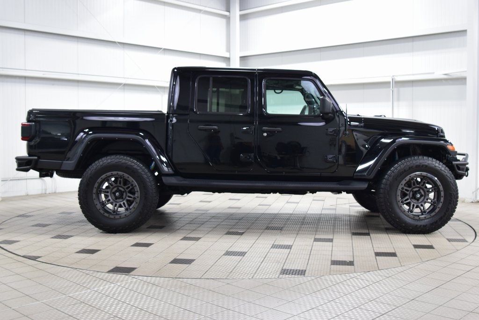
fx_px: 559
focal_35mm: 42
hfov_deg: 46.4
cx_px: 240
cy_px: 160
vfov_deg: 31.9
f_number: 6.3
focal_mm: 28
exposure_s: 1/15
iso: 900
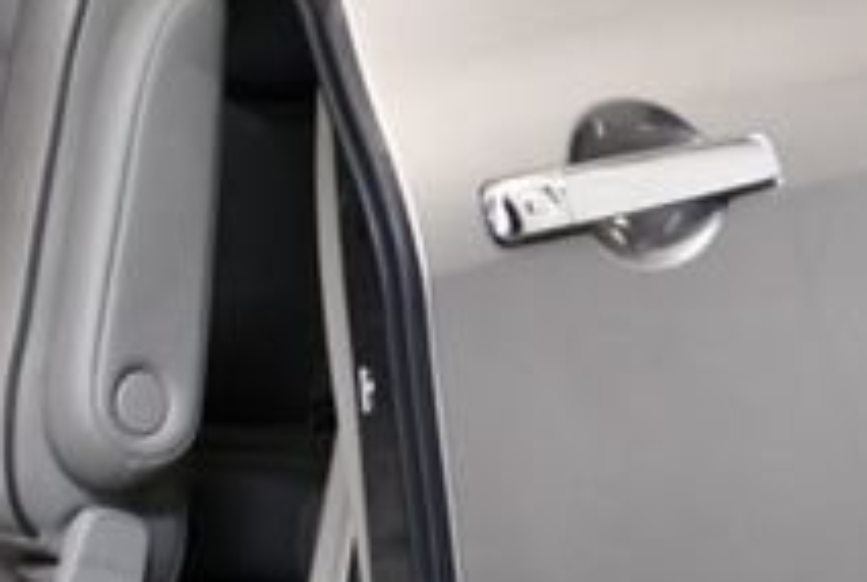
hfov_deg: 18.4
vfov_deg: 12.4
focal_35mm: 108
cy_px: 724
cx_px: 859
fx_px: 2606
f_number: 3.5
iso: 900
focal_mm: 18
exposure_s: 1/125
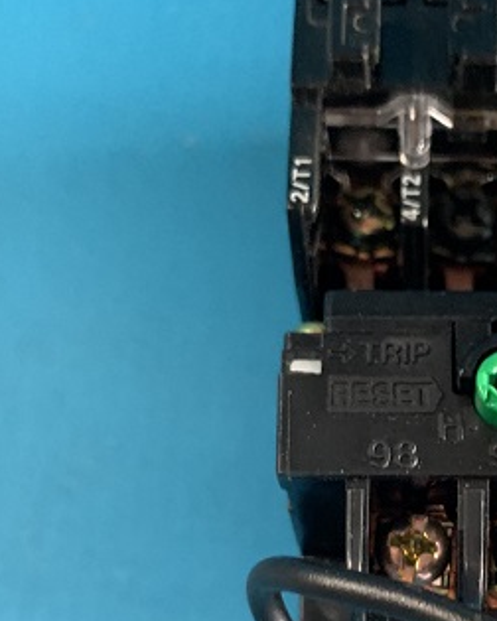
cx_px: 490
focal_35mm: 65
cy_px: 494
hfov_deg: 22.6
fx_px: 1195
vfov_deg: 28.5
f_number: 1.8
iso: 400
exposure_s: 1/40
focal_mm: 4.25
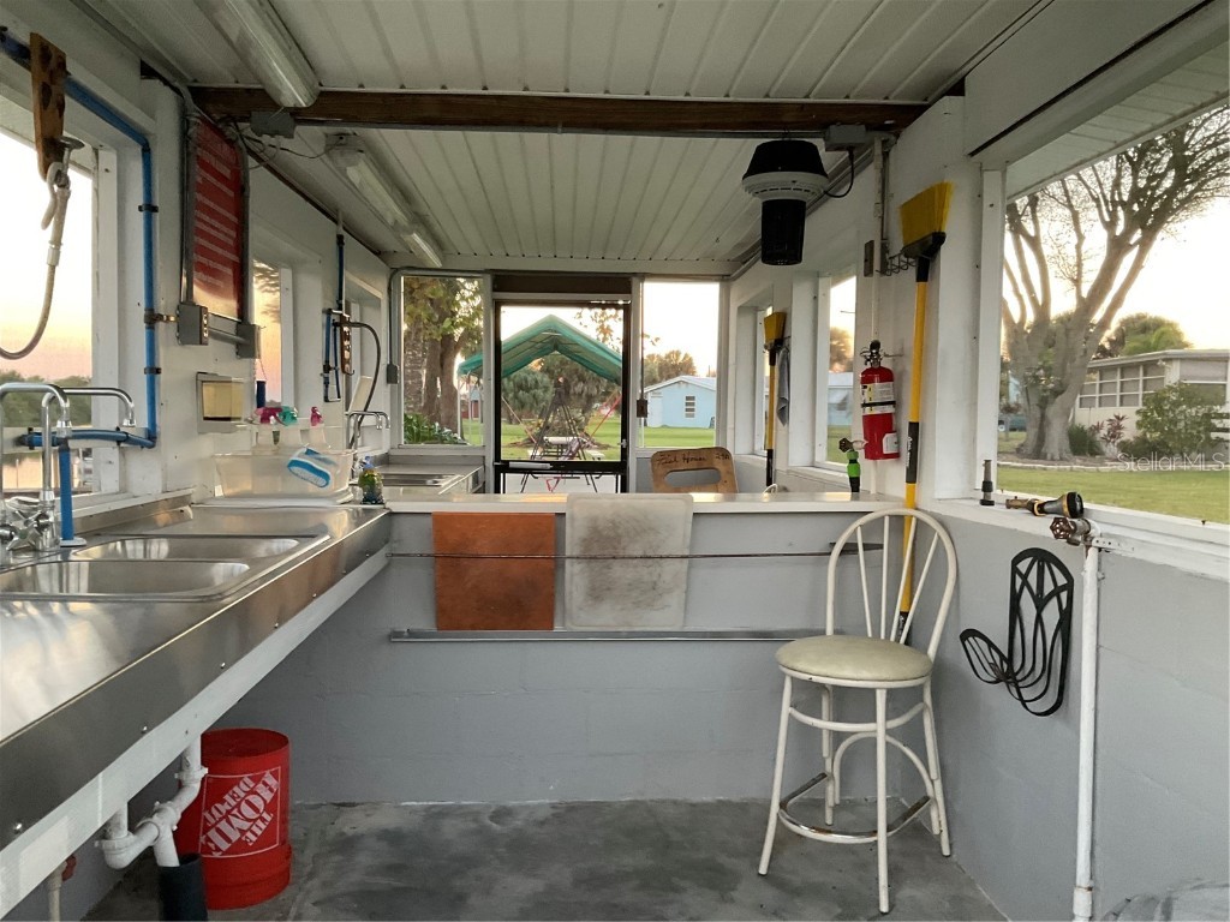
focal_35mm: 29
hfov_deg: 61.7
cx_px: 615
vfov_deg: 48.2
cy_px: 461
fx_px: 1030
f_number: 1.8
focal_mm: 3
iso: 200
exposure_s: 1/60
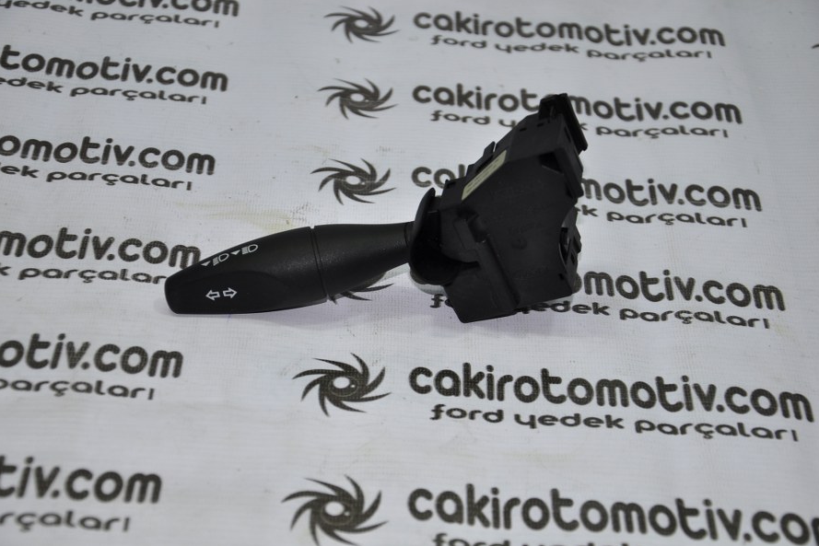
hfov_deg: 23.1
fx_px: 2002
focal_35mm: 88
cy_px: 273
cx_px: 411
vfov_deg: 15.5
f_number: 5
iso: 200
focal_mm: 58
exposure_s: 1/60
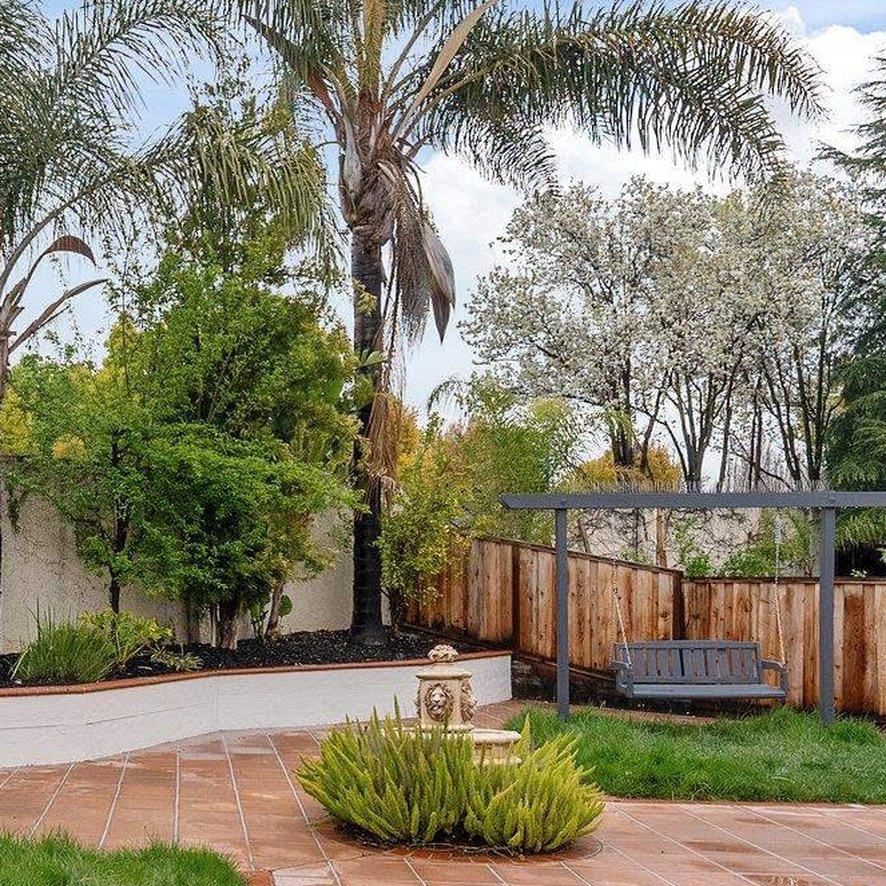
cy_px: 635
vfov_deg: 39.2
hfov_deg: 36.7
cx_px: 40
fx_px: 1216
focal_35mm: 42
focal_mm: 16
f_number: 8
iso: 640
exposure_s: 1/500
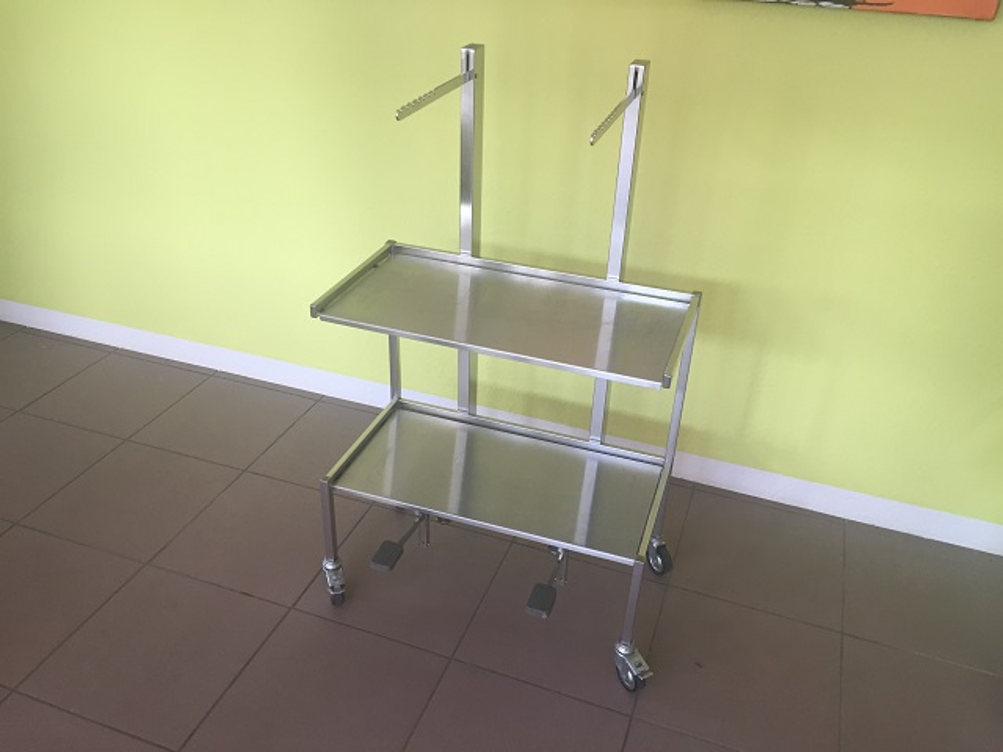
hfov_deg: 61.7
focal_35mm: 29
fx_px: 840
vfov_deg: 48.2
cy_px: 376
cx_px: 502
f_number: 2.2
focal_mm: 4.15
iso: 64
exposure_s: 1/30
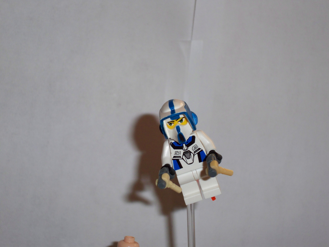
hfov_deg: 22.0
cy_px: 124
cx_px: 164
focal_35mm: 89
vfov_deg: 16.6
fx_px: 846
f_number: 4.8
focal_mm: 19
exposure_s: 1/50
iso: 200
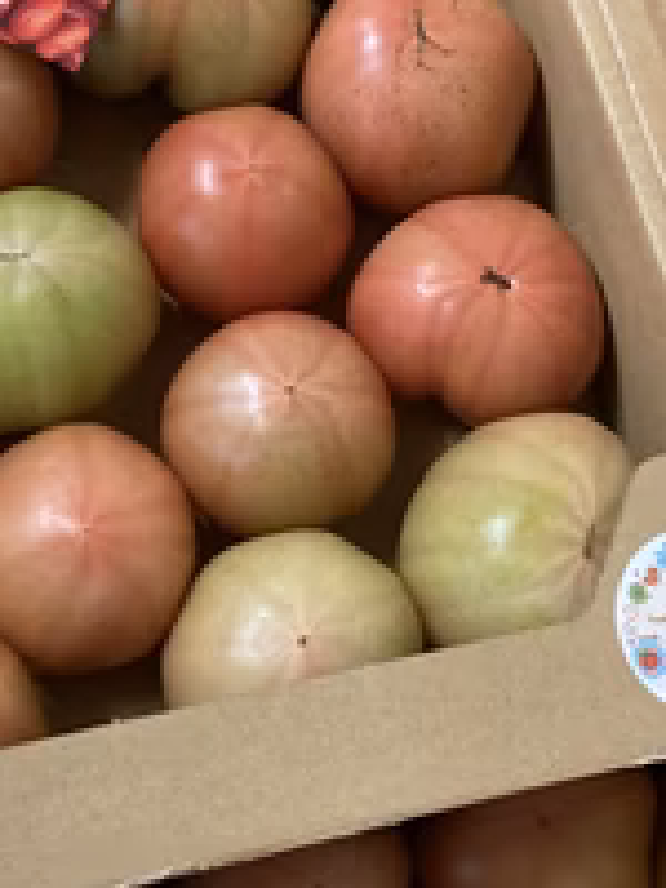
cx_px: 240
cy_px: 373
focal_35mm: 56
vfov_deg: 34.3
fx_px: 1437
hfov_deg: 26.0
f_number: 1.8
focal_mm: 3.99
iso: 400
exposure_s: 1/25
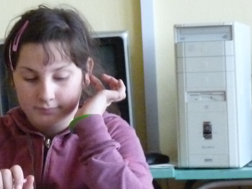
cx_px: -136
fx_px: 1325
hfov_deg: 10.5
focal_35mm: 182
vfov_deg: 8.2
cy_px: 63
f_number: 3.2
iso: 800
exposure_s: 1/30
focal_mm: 9.5
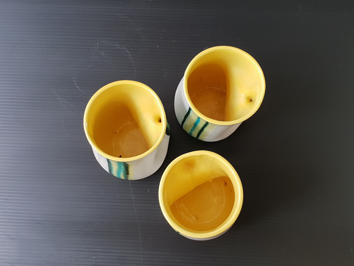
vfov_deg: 53.1
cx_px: 177
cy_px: 133
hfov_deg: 67.3
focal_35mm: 26
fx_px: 266
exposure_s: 1/50
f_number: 2.4
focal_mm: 4.3
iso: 250
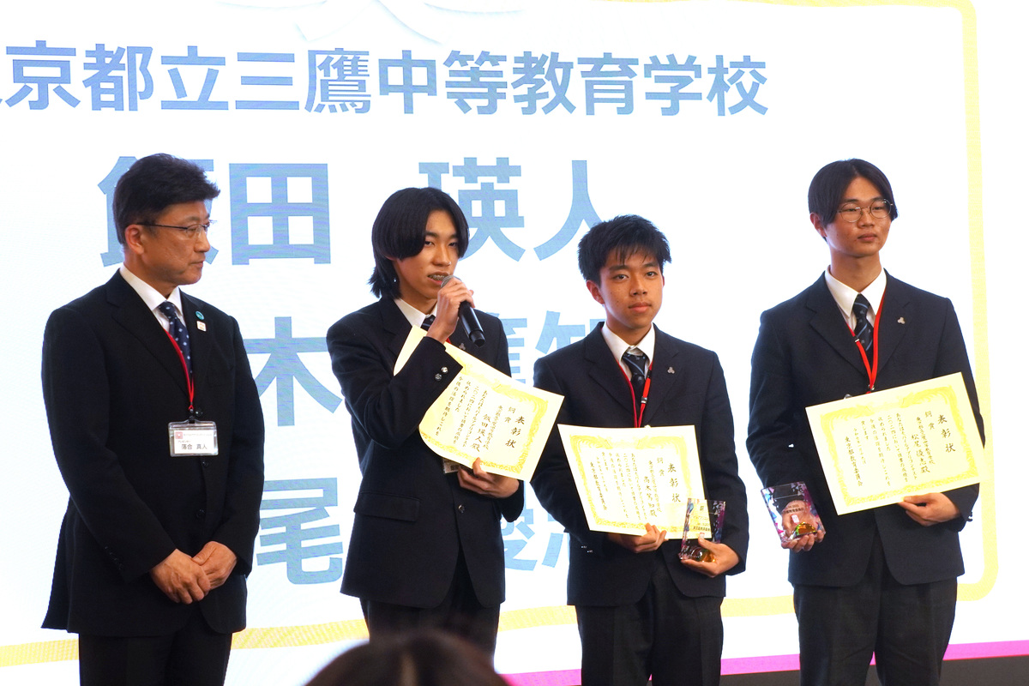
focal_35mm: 82
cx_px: 514
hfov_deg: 24.6
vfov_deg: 16.6
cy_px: 343
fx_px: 2358
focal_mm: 55
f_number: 5.6
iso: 500
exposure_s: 1/100
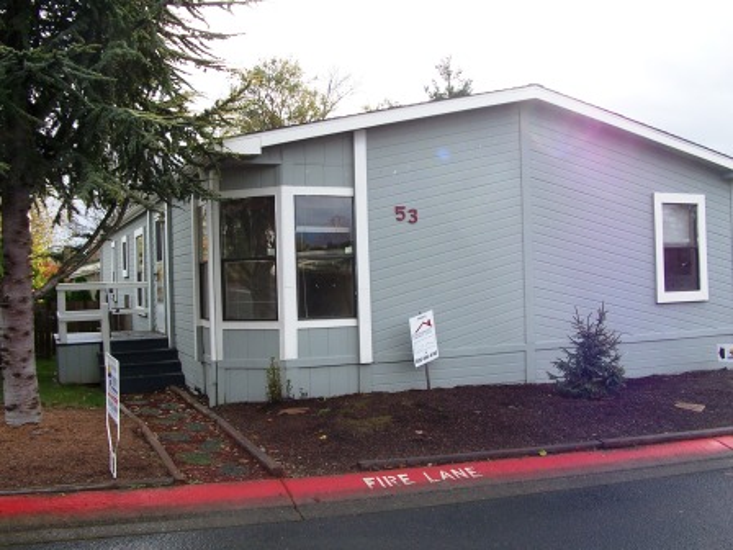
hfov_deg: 52.6
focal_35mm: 35
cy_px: 275
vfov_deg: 40.7
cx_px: 366
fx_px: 741
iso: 80
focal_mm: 6
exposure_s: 1/350
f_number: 4
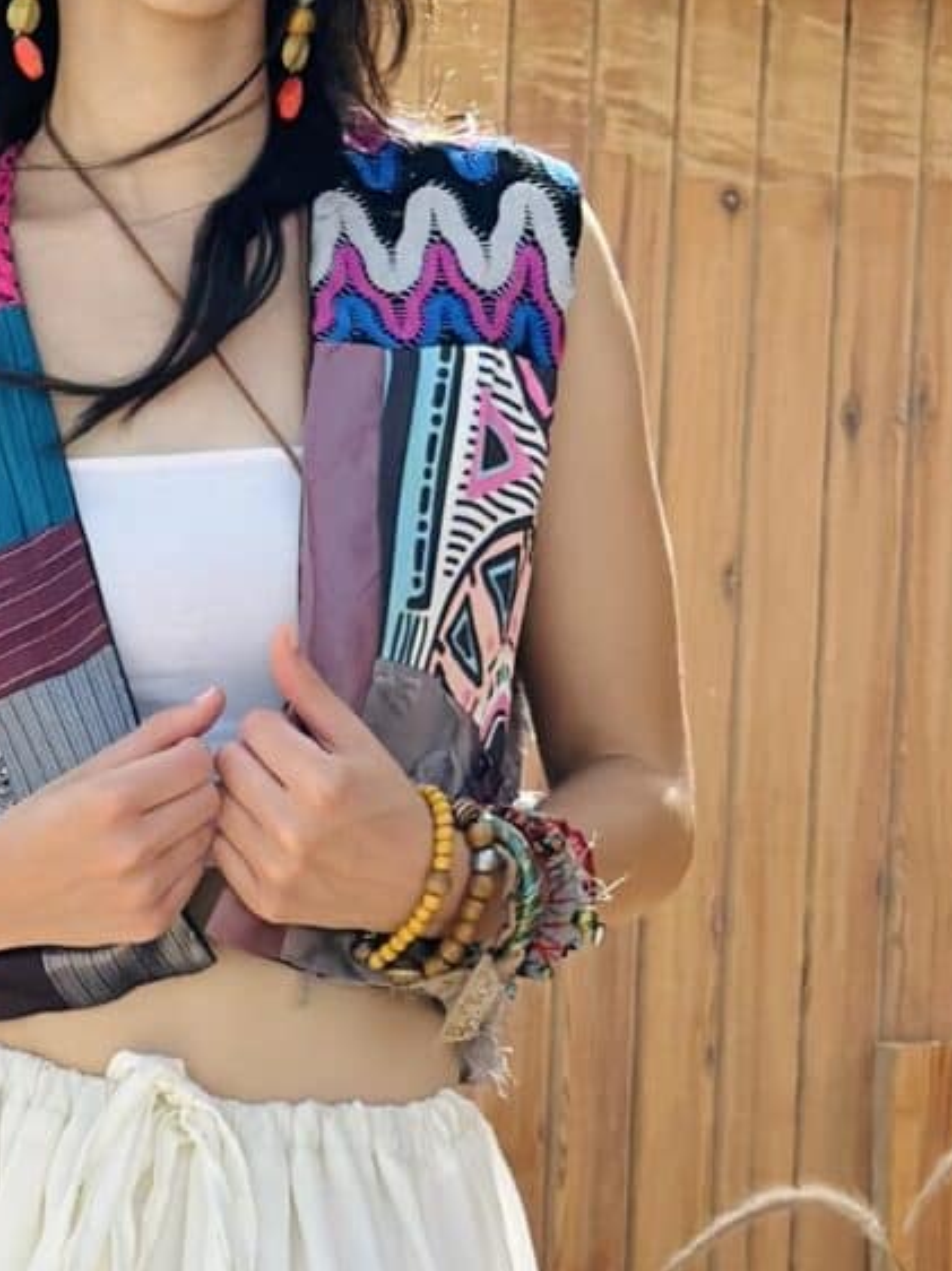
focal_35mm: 175
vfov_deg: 11.2
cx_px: -99
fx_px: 6422
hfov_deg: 8.4
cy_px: 1384
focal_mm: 6.86
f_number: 1.78
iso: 100
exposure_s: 1/3367
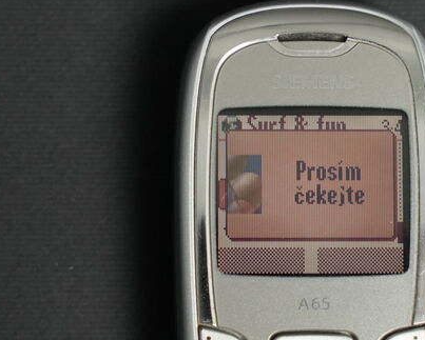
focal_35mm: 100
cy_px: 185
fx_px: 1259
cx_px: 314
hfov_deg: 19.0
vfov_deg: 15.4
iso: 2000
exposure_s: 1/160
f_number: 6.3
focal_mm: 70
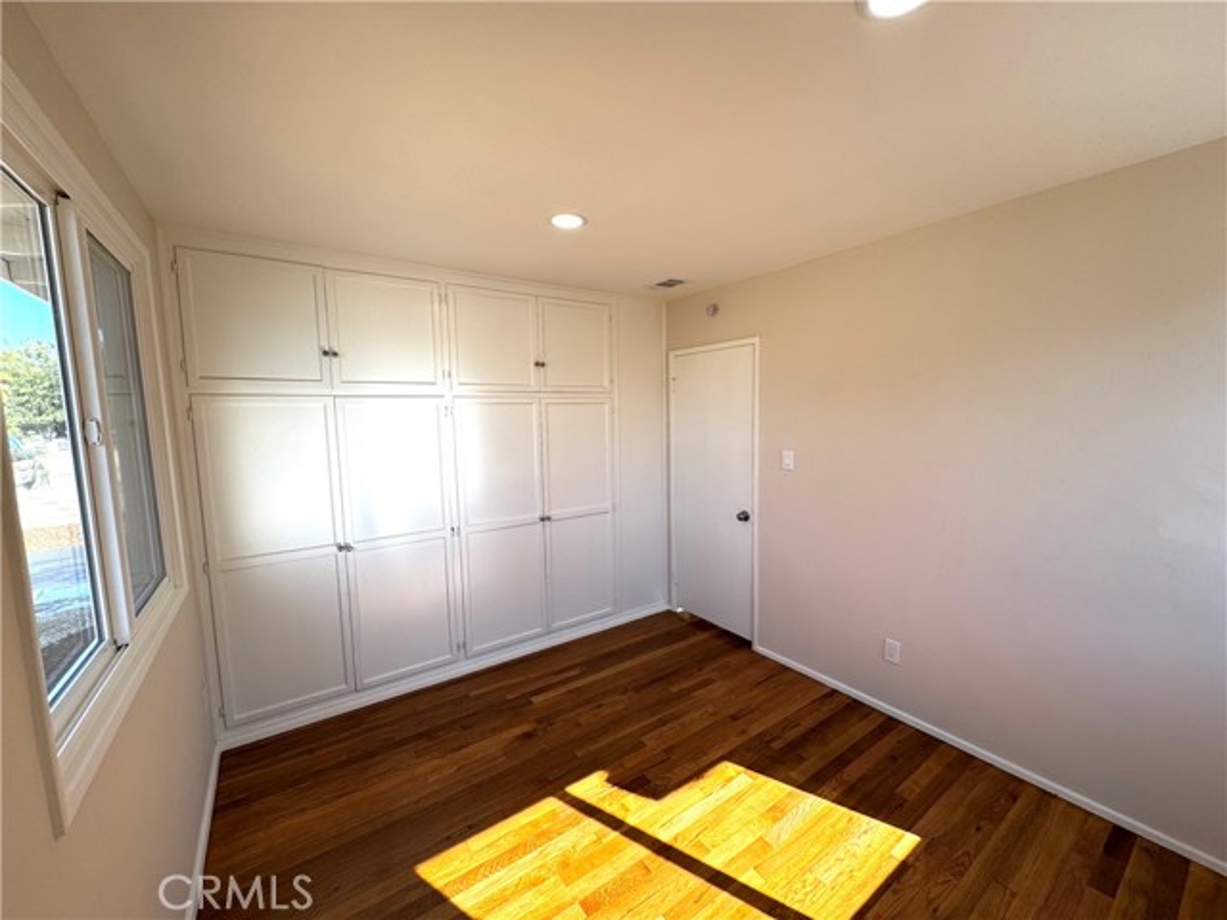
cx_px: 614
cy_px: 460
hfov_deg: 102.1
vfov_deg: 85.7
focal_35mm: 14
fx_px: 496
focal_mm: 2.22
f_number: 2.2
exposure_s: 1/280
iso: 40
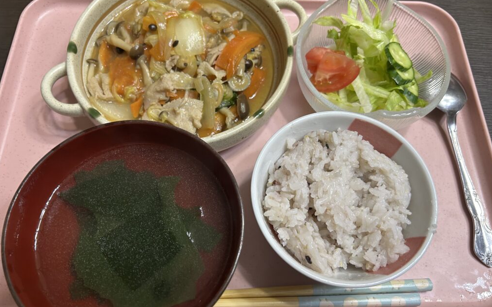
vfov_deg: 44.5
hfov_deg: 66.5
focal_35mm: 28
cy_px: 159
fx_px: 375
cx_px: 248
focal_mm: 5.7
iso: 125
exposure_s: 1/93
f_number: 1.5
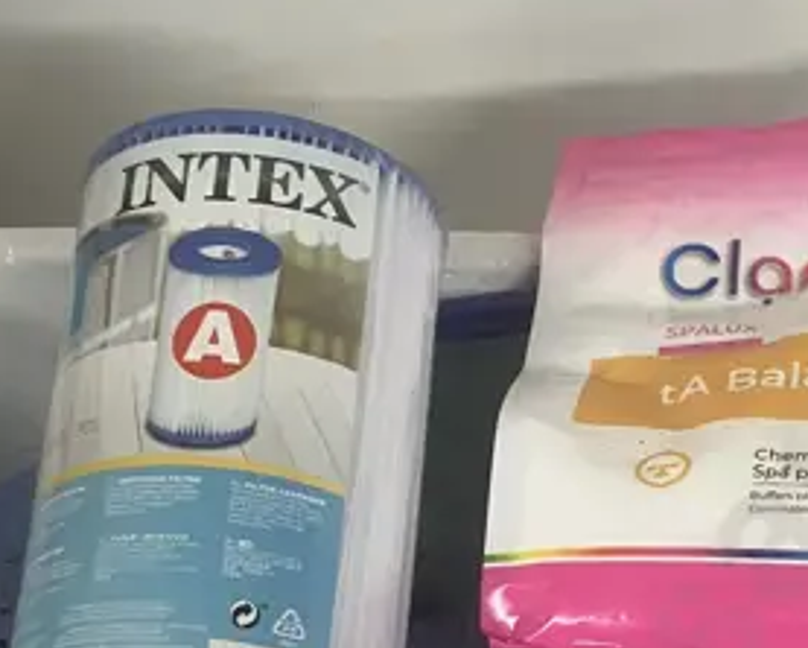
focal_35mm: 101
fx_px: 2417
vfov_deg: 15.0
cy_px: 663
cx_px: 683
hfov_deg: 18.7
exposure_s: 1/50
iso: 80
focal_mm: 3.99
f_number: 1.8
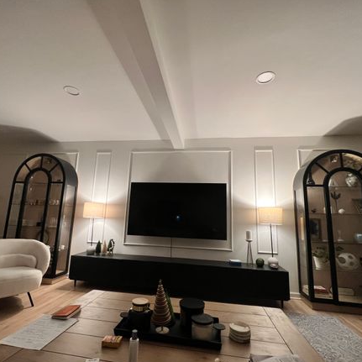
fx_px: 189
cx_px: 174
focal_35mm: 16
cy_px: 186
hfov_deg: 87.4
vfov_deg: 87.4
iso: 250
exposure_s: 1/60
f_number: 1.8
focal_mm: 1.57
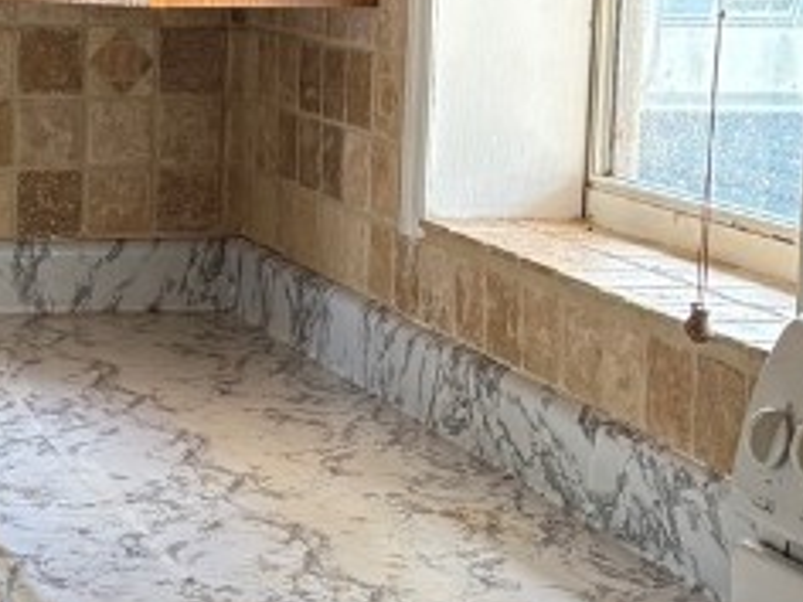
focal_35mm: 113
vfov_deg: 13.1
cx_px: 41
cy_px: 218
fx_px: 2621
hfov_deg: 17.1
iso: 125
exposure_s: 1/104
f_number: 1.6
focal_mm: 5.96
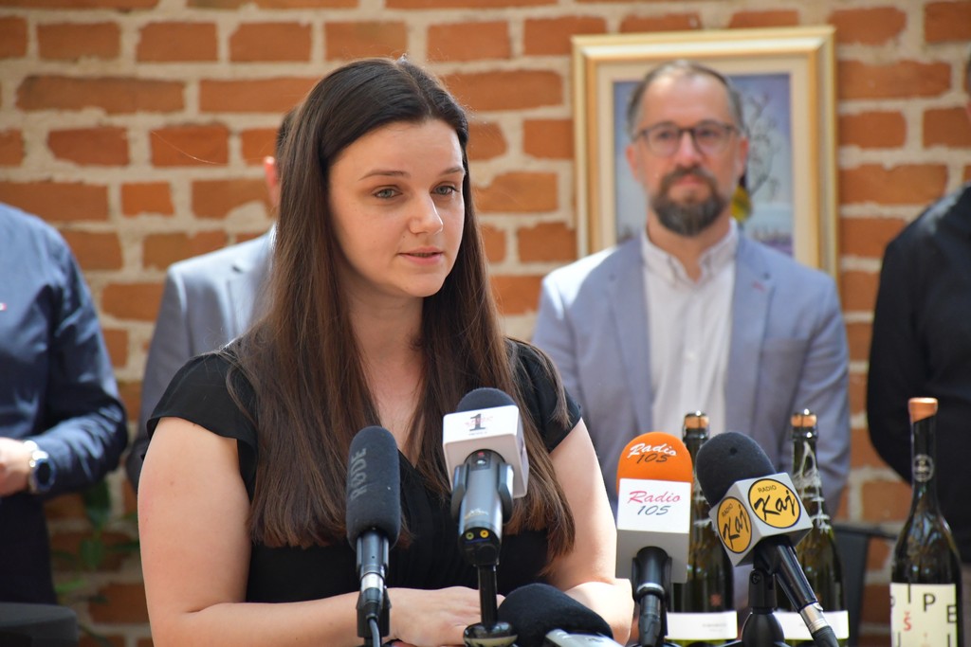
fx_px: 5665
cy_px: 324
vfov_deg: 6.5
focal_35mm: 210
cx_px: 486
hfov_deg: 9.8
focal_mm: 140
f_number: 5.6
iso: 2500
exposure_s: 1/500
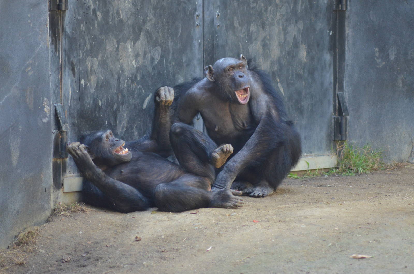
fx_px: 4132
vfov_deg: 3.8
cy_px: 137
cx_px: 207
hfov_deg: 5.7
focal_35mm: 360
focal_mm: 240
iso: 1600
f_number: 5
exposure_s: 1/250
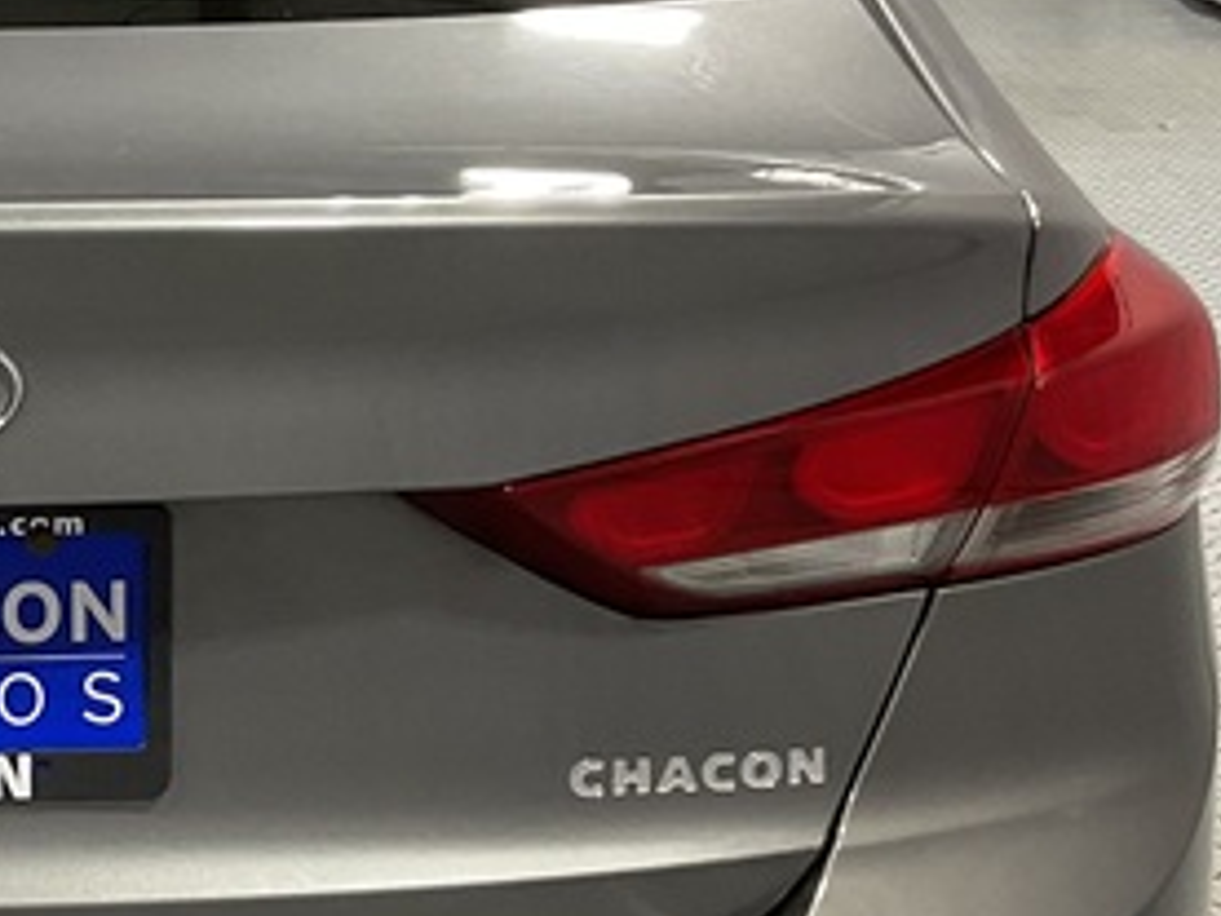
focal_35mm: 101
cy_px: 620
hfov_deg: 18.6
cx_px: -168
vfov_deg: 14.6
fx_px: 3563
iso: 80
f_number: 1.8
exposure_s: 1/60
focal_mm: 3
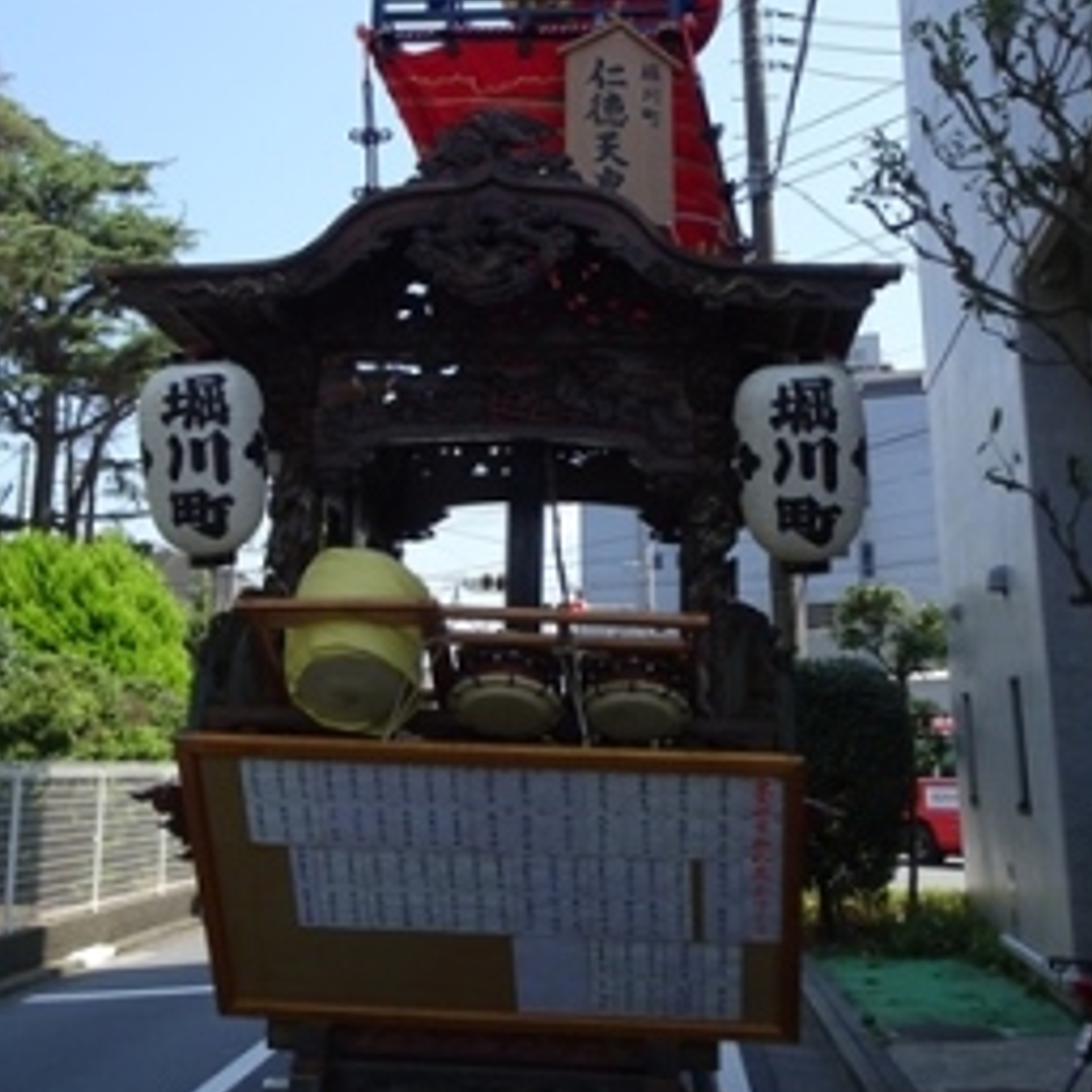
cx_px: 508
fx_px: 1535
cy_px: 331
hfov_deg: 39.1
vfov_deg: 38.5
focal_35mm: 43
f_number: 3.5
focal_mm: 4.25
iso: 80
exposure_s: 1/500
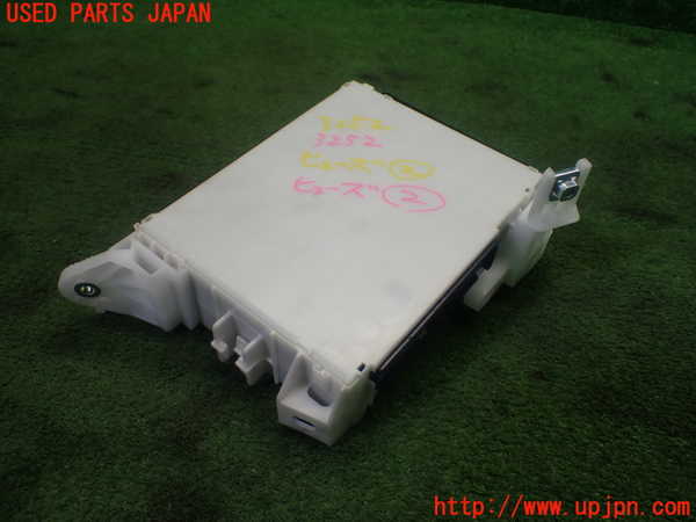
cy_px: 261
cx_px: 348
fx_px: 603
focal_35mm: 30
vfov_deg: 46.8
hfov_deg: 60.0
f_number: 2.3
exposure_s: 1/125
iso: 125
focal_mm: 5.4
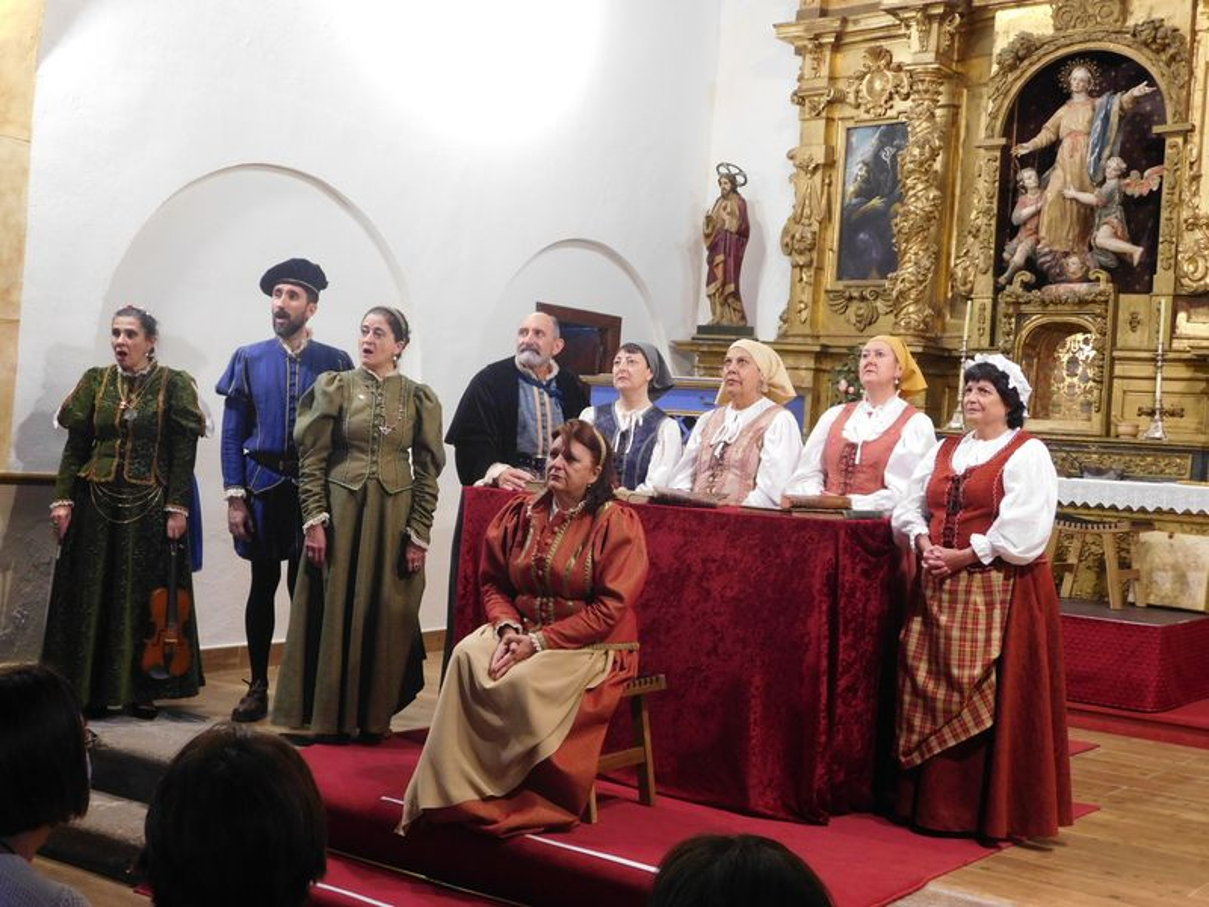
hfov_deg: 42.1
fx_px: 1572
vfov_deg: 32.2
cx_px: 604
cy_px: 454
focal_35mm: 45
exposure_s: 1/30
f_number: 3.7
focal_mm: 8
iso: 320
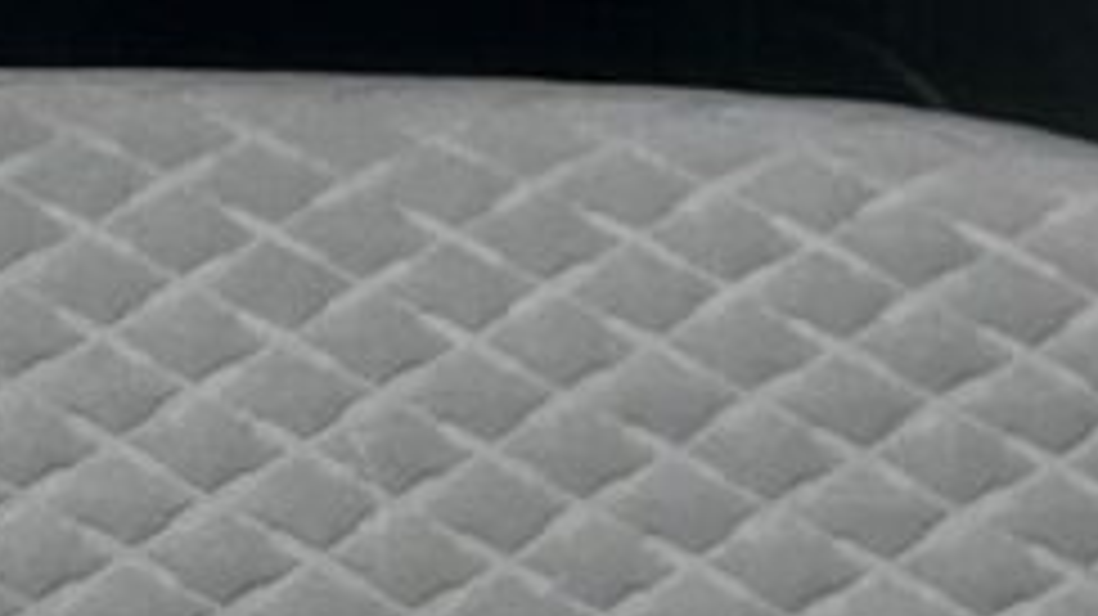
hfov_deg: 11.0
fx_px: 5180
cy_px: -616
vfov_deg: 6.6
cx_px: -1112
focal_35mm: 178
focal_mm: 5.1
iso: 100
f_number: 1.6
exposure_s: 1/100
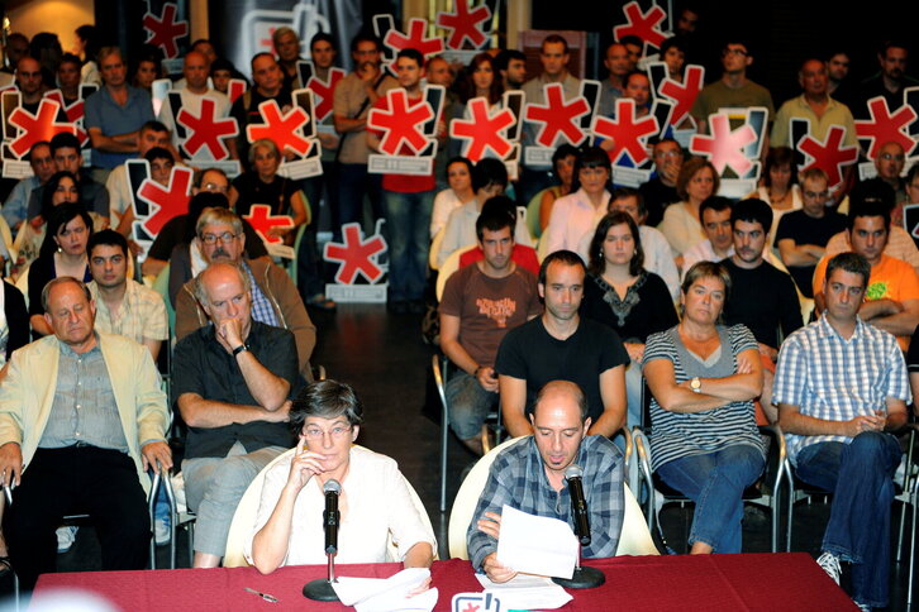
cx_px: 460
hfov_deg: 28.8
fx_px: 1787
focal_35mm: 70
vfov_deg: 19.5
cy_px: 306
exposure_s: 1/60
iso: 1250
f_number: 2.8
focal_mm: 70
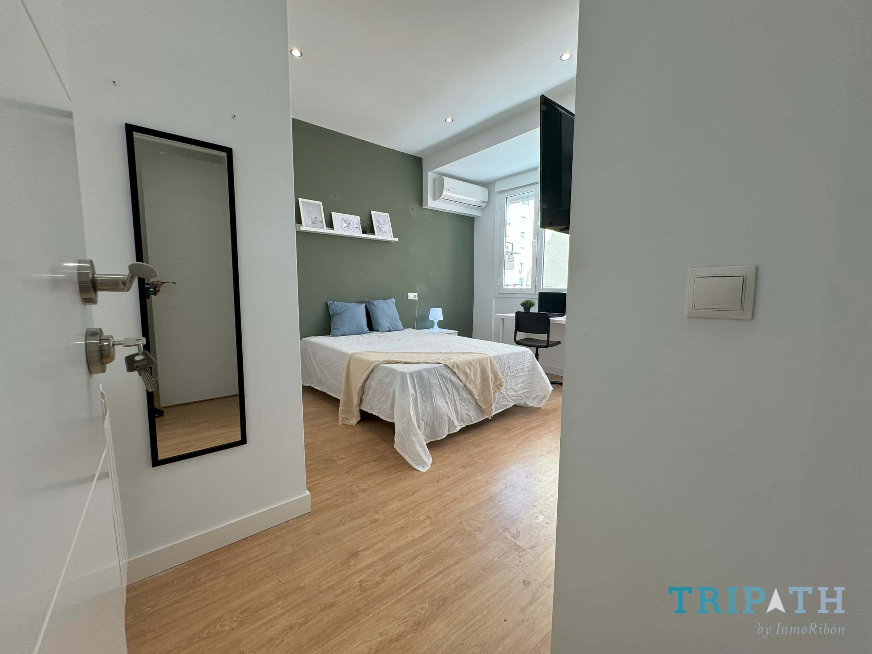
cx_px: 436
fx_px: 353
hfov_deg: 102.1
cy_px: 327
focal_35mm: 14
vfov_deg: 85.7
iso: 50
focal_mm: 2.22
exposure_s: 1/100
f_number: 2.2
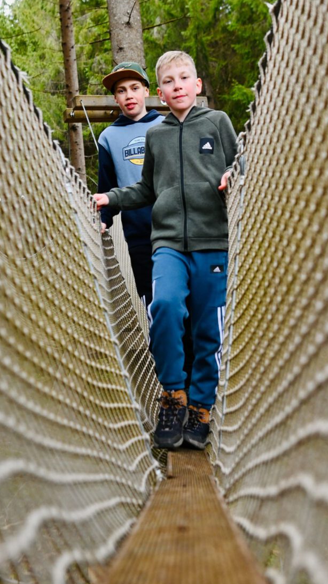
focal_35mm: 38
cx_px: 170
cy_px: 291
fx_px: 587
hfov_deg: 31.2
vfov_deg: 52.8
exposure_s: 1/200
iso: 400
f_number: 2.8
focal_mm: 24
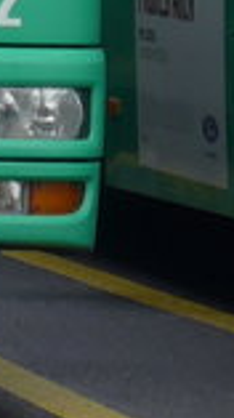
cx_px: -487
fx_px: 7355
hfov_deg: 1.8
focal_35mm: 665
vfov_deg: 3.2
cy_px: -509
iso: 80
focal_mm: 16
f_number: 4.4
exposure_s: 1/400
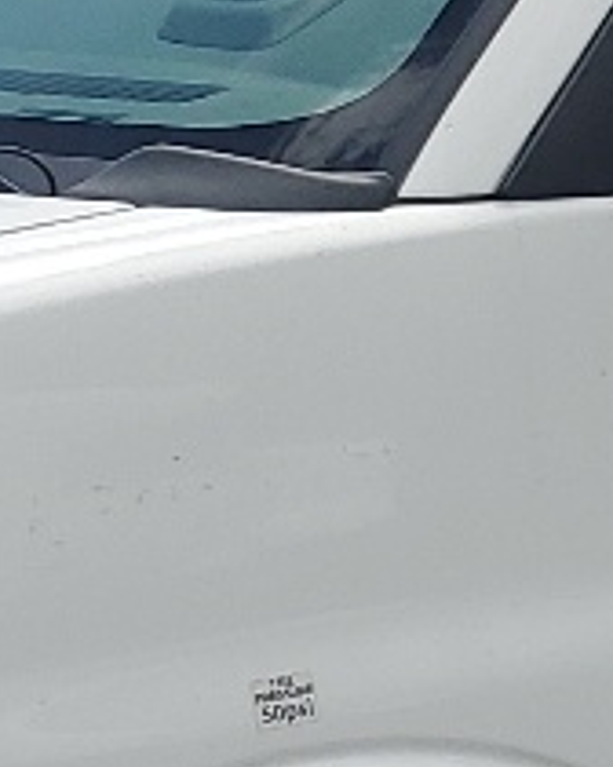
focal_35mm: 193
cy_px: 347
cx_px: 1106
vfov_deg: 10.0
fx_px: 4377
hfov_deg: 7.8
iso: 50
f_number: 1.5
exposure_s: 1/3333
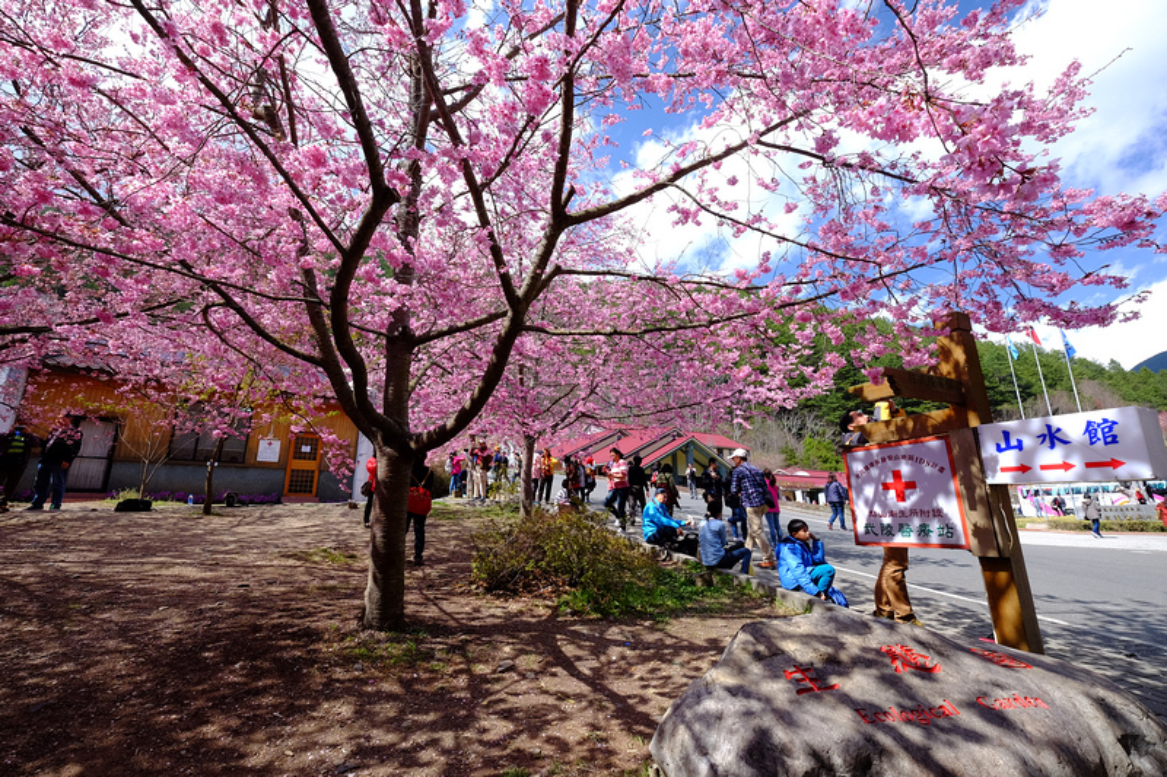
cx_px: 584
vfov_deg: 77.3
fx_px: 486
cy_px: 388
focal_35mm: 15
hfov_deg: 100.4
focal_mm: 10
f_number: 8
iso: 200
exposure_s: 1/60
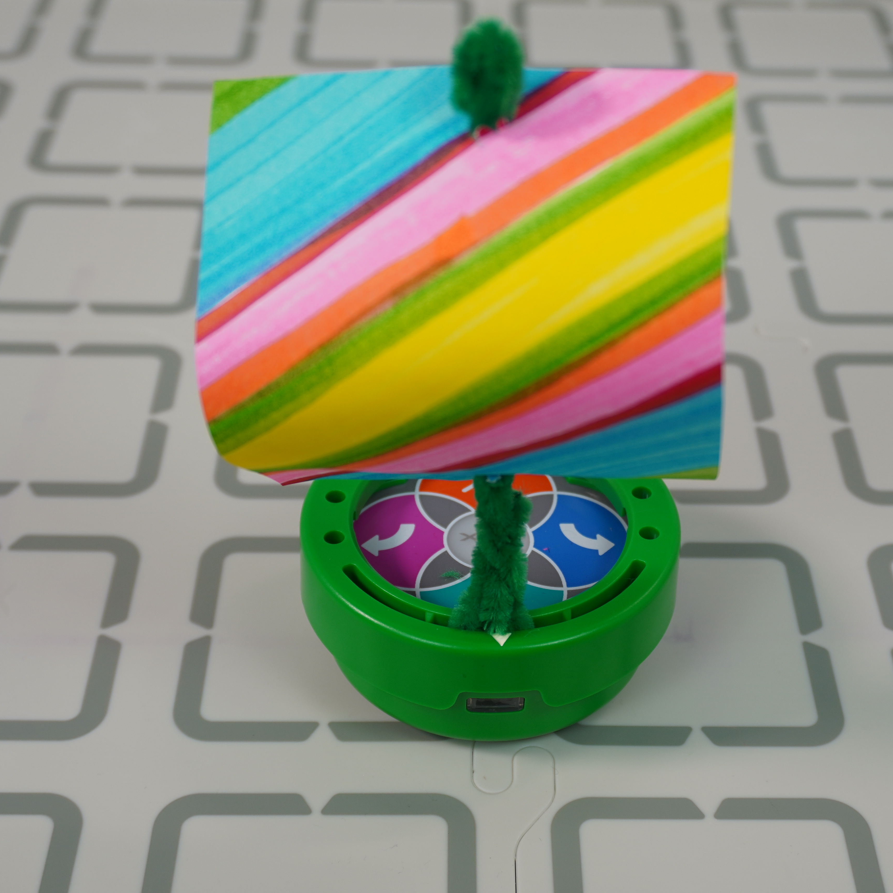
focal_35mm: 56
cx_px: 504
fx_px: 1627
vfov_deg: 30.7
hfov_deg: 30.7
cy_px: 495
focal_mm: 25
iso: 100
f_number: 4.5
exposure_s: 1/40
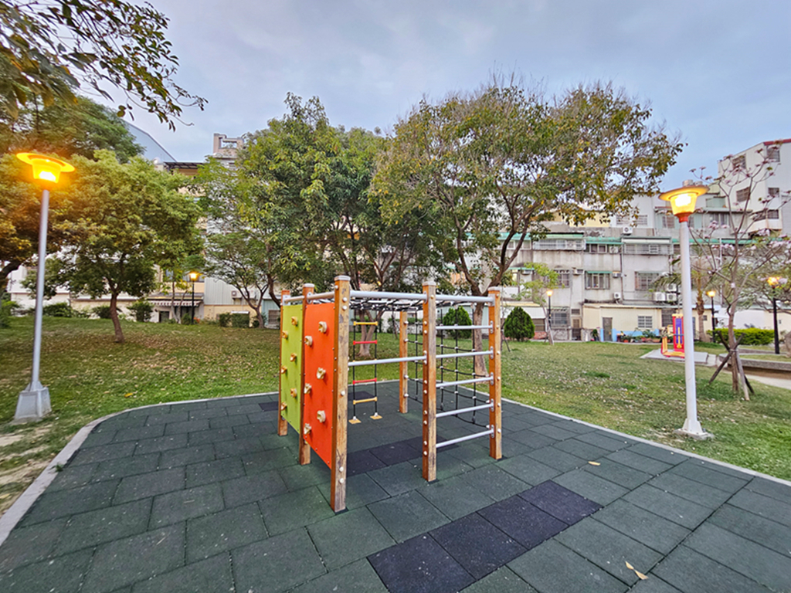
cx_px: 396
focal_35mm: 13
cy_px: 296
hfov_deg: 106.2
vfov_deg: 89.9
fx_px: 297
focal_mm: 2.2
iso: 200
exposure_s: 1/60
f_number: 2.2
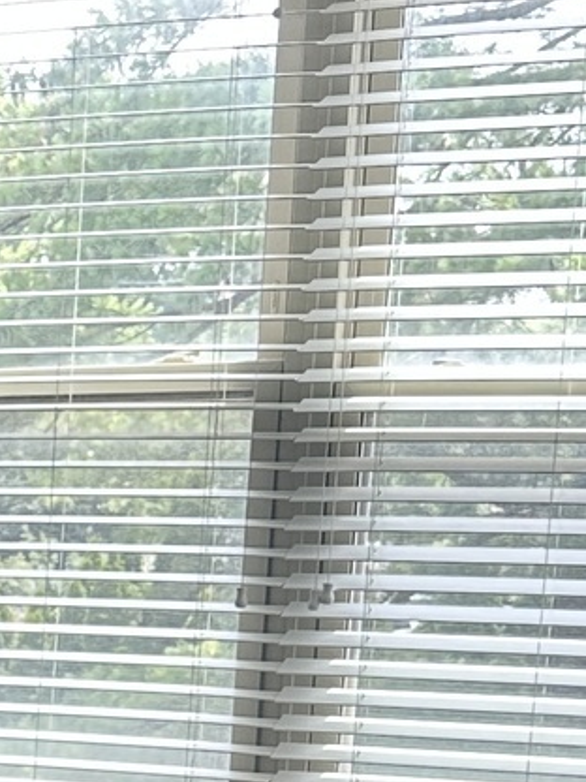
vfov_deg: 14.1
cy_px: 1060
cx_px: -639
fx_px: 3002
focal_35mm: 133
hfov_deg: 10.2
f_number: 1.78
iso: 64
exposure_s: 1/146
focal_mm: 6.86
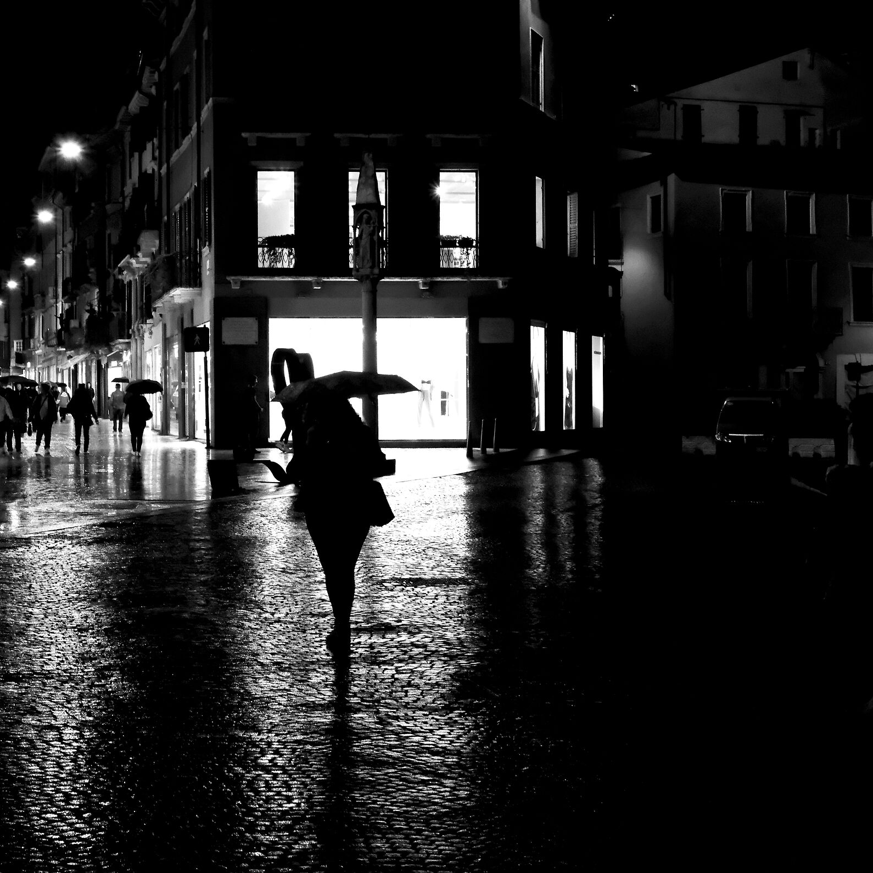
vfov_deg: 25.4
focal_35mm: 68
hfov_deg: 25.3
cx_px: 365
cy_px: 435
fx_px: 1940
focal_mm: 35
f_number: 8
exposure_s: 1/60
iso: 3200
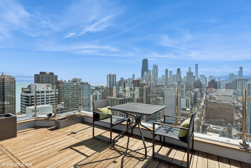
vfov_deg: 67.4
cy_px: 84
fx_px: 125
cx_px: 126
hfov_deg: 90.0
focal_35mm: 18
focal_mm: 18
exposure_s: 1/640
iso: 320
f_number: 9
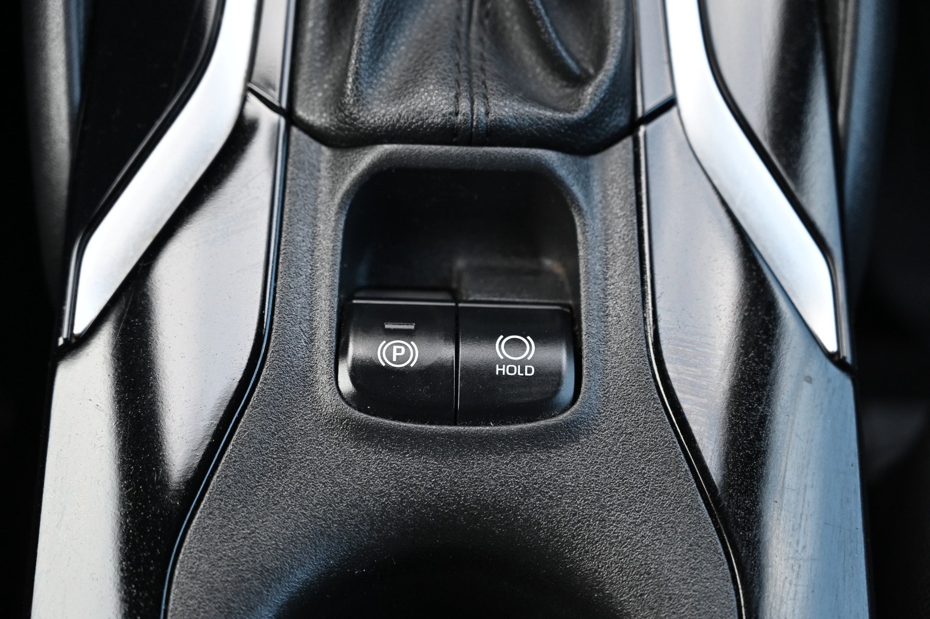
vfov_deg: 20.9
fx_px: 1678
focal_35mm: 65
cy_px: 310
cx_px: 465
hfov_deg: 31.0
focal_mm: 65
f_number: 4
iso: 1400
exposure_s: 1/125
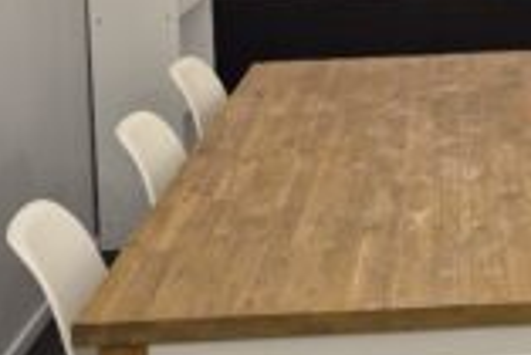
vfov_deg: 20.1
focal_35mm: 61
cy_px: -128
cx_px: 507
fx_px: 901
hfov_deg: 30.9
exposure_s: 1/100
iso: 200
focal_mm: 5.4
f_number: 1.8
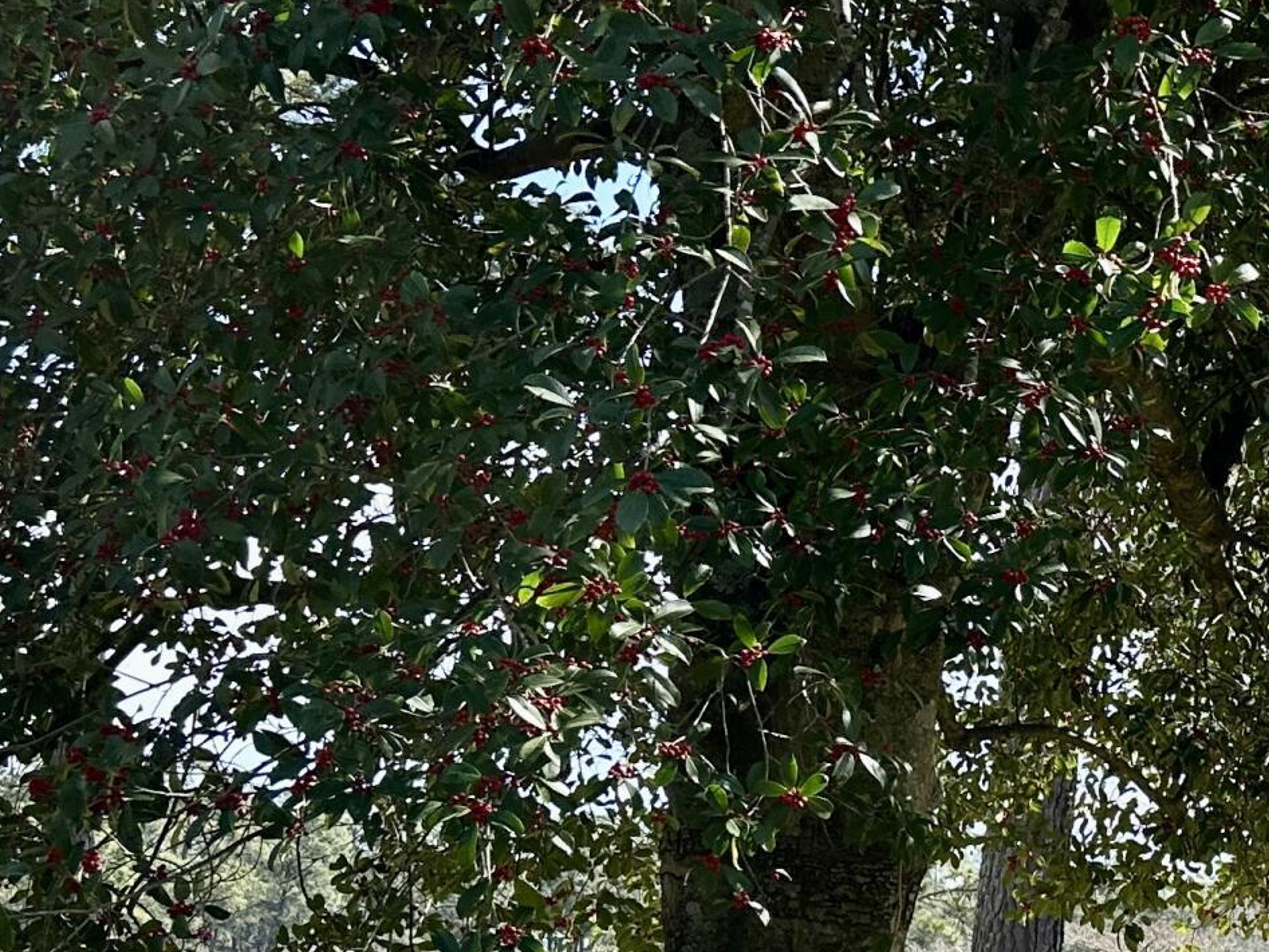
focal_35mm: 76
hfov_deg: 23.4
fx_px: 2787
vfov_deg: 19.1
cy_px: 845
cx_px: 1540
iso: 80
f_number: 1.78
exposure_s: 1/1393
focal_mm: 6.86
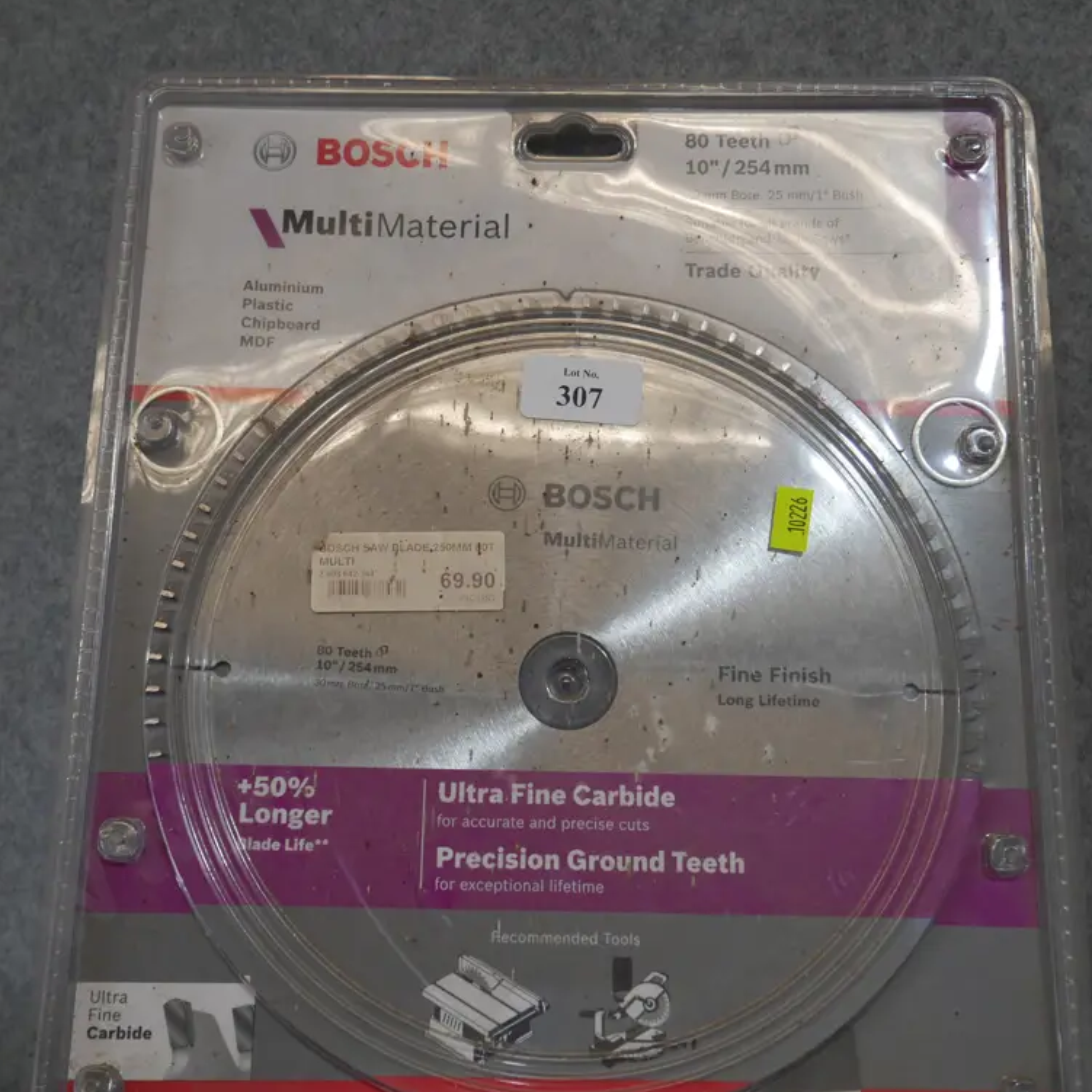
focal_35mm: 41
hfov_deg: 40.9
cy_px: 549
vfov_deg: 40.9
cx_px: 547
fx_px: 1463
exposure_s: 1/60
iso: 250
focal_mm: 17
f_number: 4
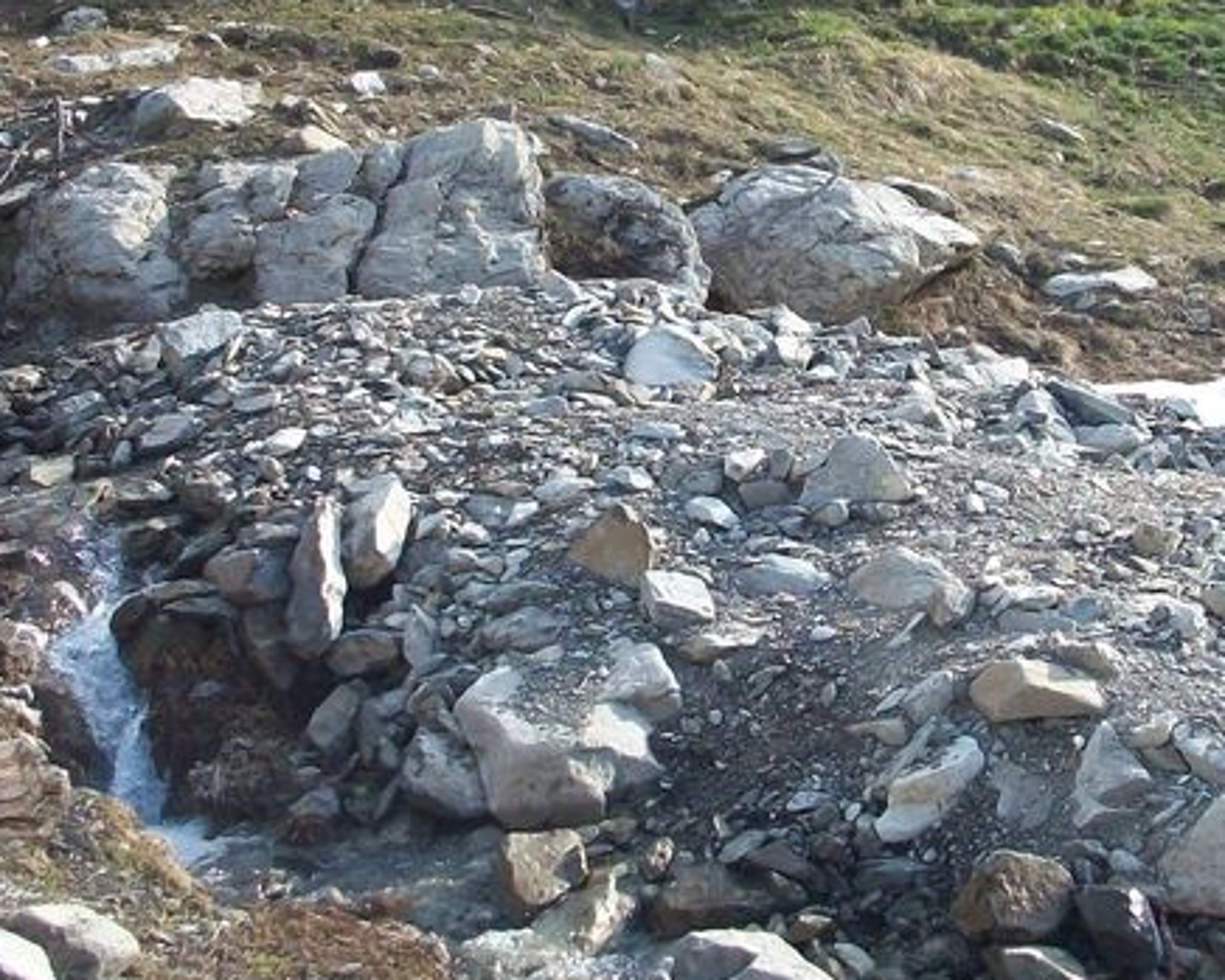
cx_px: 844
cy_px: 253
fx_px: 2575
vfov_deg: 21.4
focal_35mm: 71
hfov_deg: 26.6
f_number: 2.8
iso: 80
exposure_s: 1/320
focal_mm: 5.7
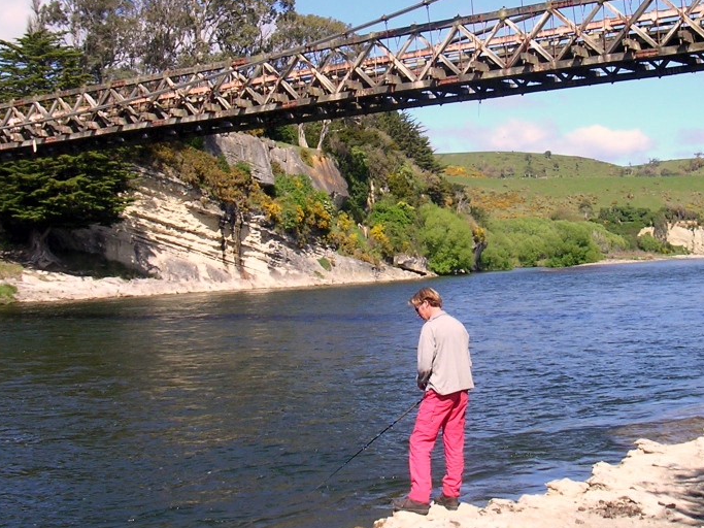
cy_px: 155
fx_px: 1159
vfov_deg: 25.4
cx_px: 420
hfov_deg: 33.7
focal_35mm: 57
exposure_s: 1/222
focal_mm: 5.8
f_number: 5.6
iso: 100
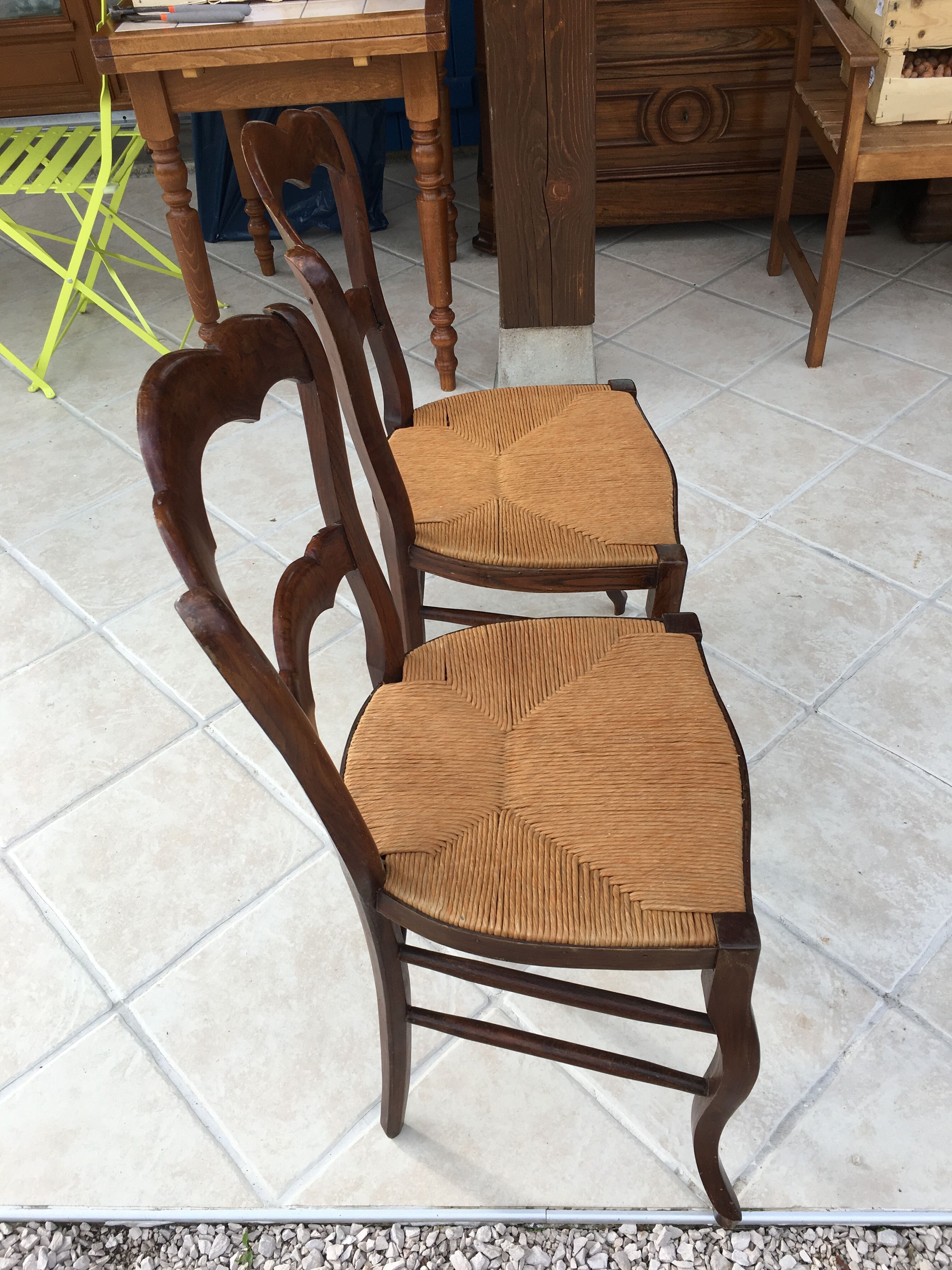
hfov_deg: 48.2
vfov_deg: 61.7
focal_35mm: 29
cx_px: 476
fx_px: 1063
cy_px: 635
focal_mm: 4.15
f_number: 2.2
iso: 25
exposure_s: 1/450
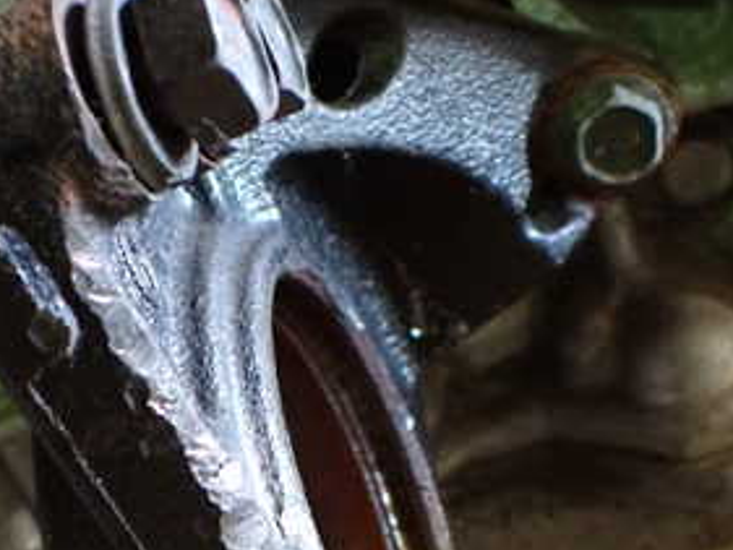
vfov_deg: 22.4
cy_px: 495
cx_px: 188
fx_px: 1356
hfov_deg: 29.8
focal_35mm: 64
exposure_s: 1/30
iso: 1250
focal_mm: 5.4
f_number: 2.3
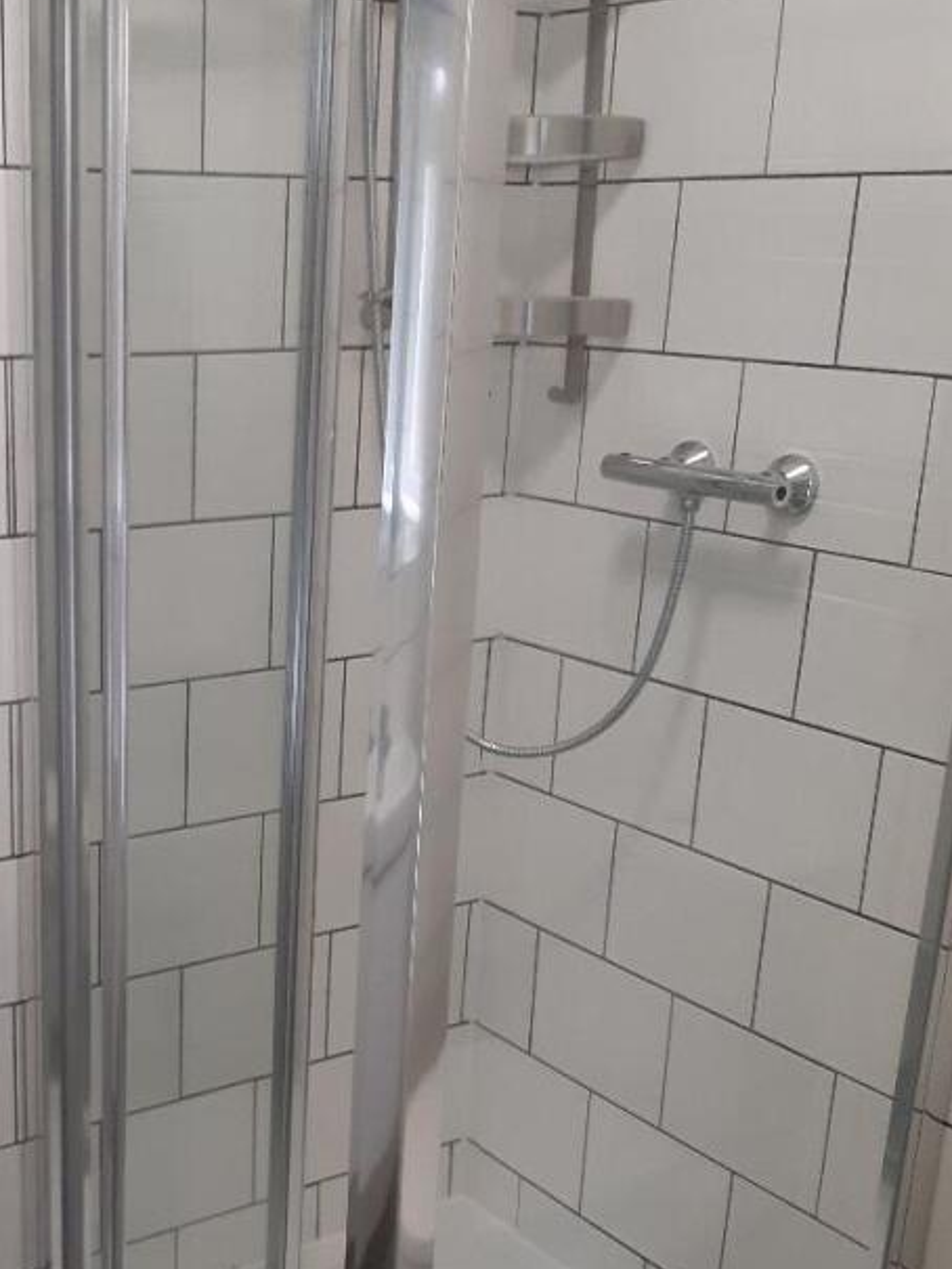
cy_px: 805
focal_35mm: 44
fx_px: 1613
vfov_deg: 42.6
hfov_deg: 31.8
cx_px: 151
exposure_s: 1/50
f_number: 1.7
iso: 125
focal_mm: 3.93
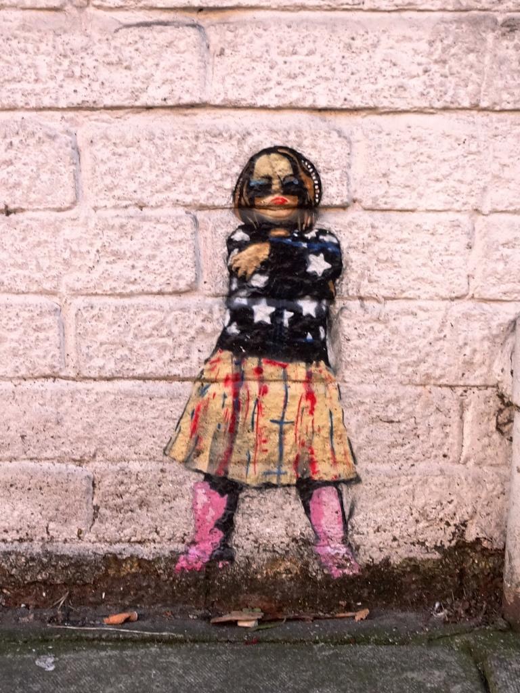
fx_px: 681
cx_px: 260
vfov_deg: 54.0
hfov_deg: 41.8
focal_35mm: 34
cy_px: 346
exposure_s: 1/40
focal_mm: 5.79
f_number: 4
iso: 100
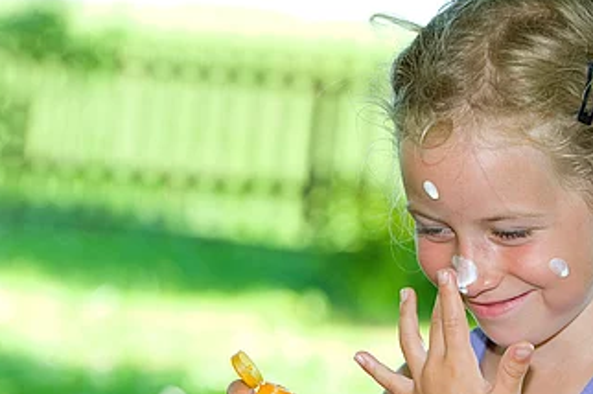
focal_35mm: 201
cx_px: 363
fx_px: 3307
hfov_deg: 10.2
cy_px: 273
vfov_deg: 6.8
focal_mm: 135
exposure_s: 1/125
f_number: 5.6
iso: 320
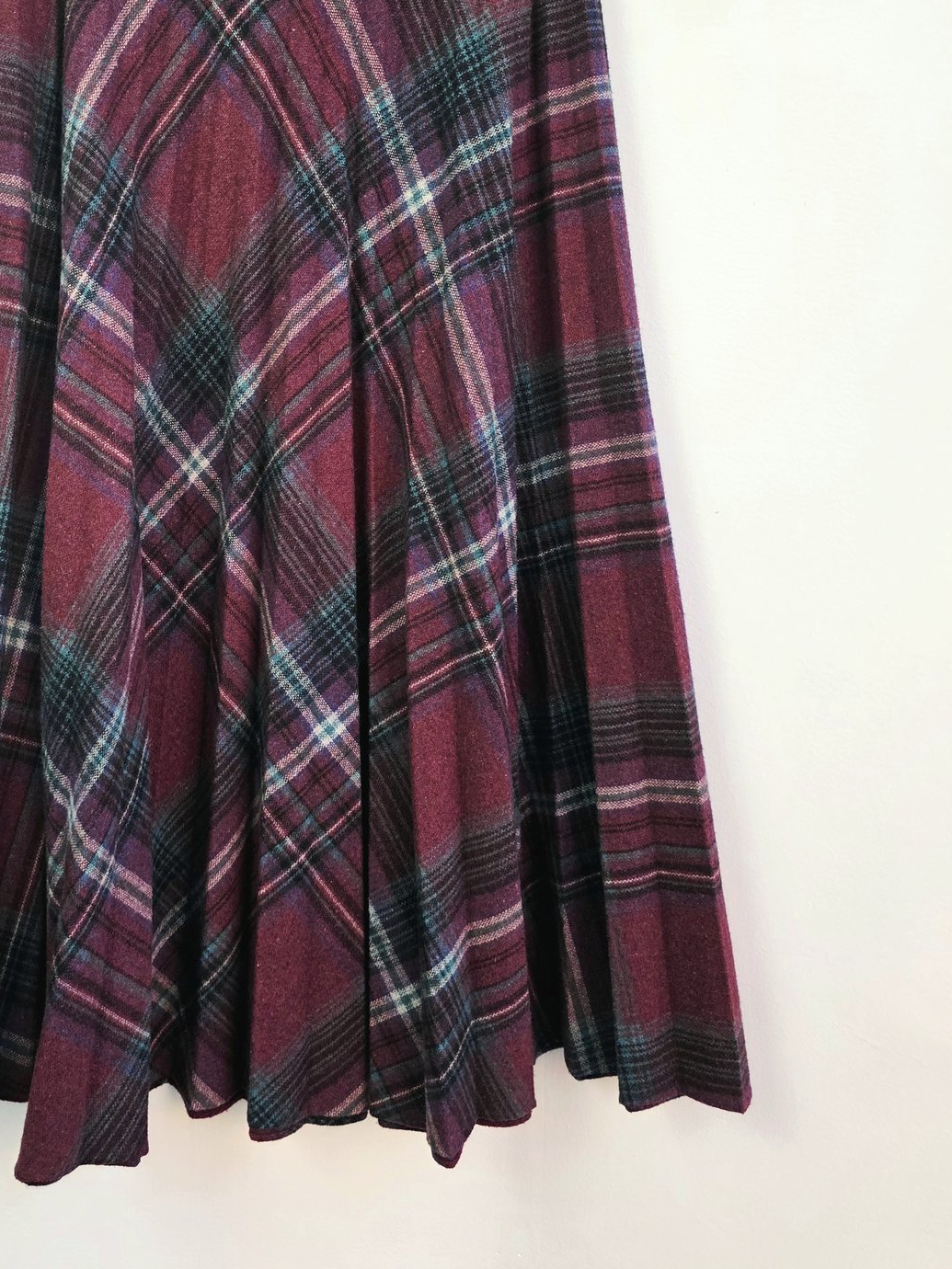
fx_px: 1173
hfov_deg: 43.4
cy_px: 452
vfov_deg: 55.9
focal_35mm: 32
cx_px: 297
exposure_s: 1/120
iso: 200
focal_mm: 6.3
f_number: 1.7
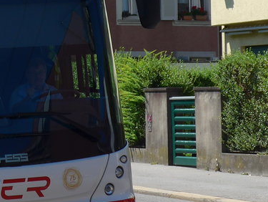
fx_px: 1635
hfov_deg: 9.2
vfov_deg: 7.0
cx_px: -63
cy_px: -13
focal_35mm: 211
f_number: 3.9
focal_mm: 13.4
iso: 80
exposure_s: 1/800
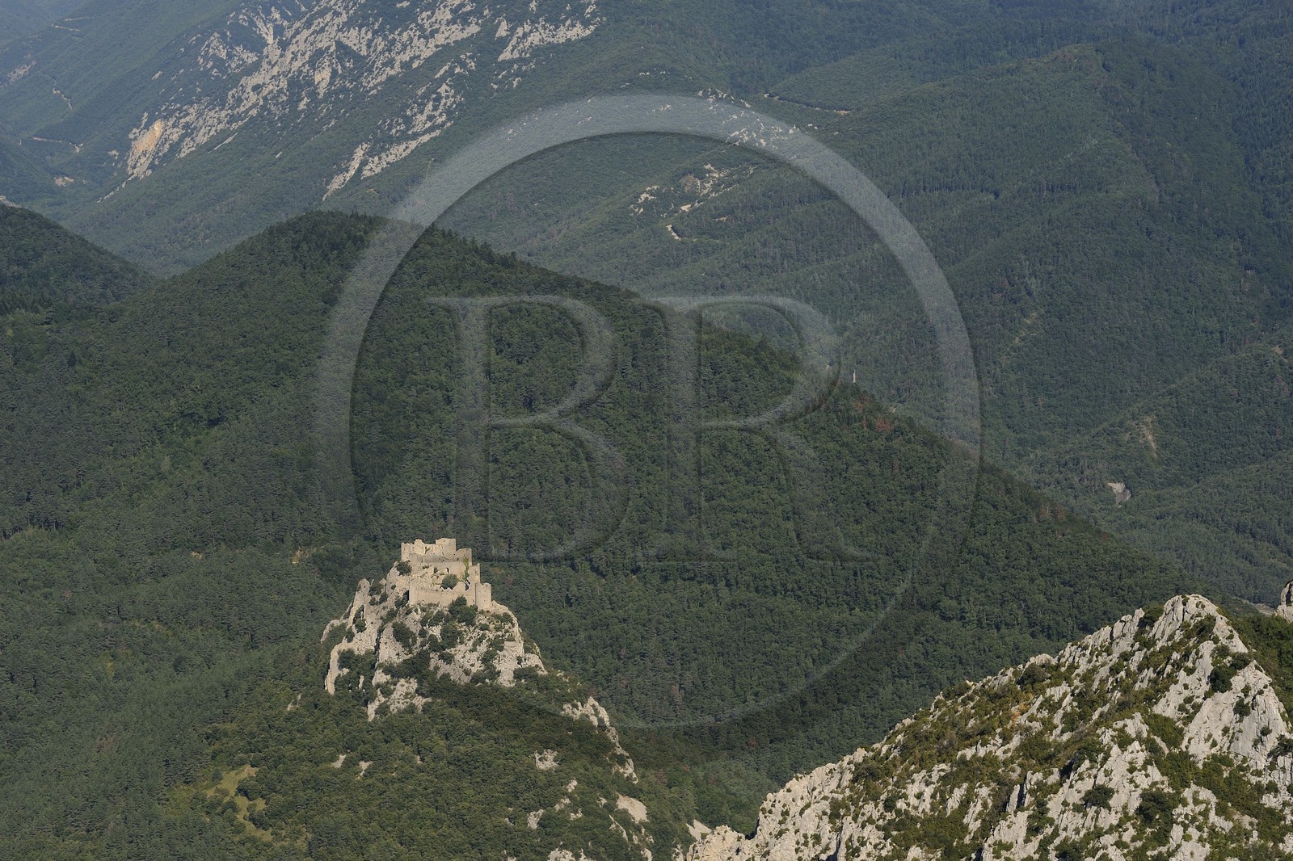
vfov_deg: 13.0
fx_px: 3770
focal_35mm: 105
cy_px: 430
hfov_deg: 19.5
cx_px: 646
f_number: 8
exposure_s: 1/1000
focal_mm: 105
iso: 400
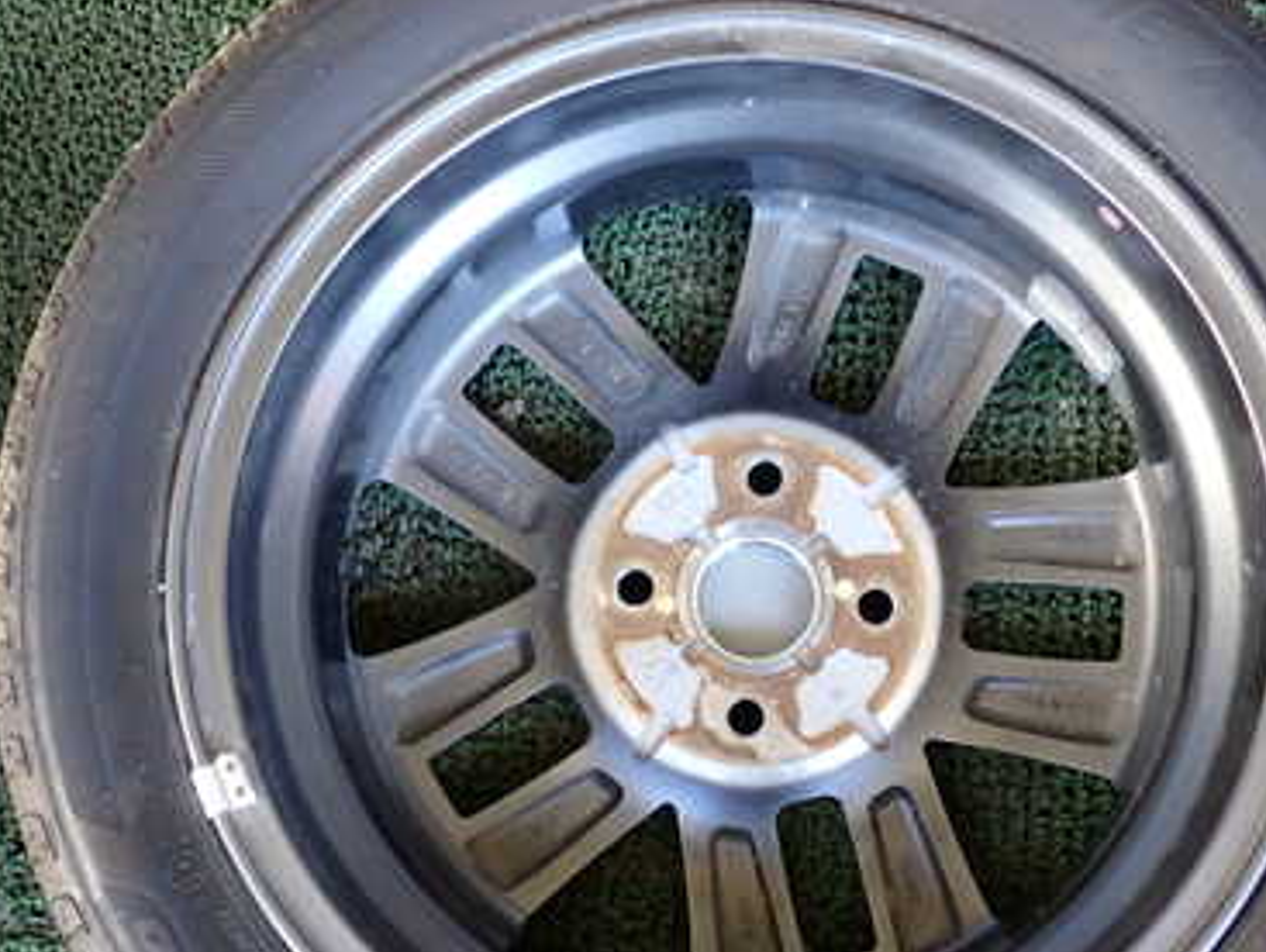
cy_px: 597
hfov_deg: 38.7
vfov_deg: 29.6
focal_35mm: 49
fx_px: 1794
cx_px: 766
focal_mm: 5.4
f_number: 2.3
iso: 200
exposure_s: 1/50
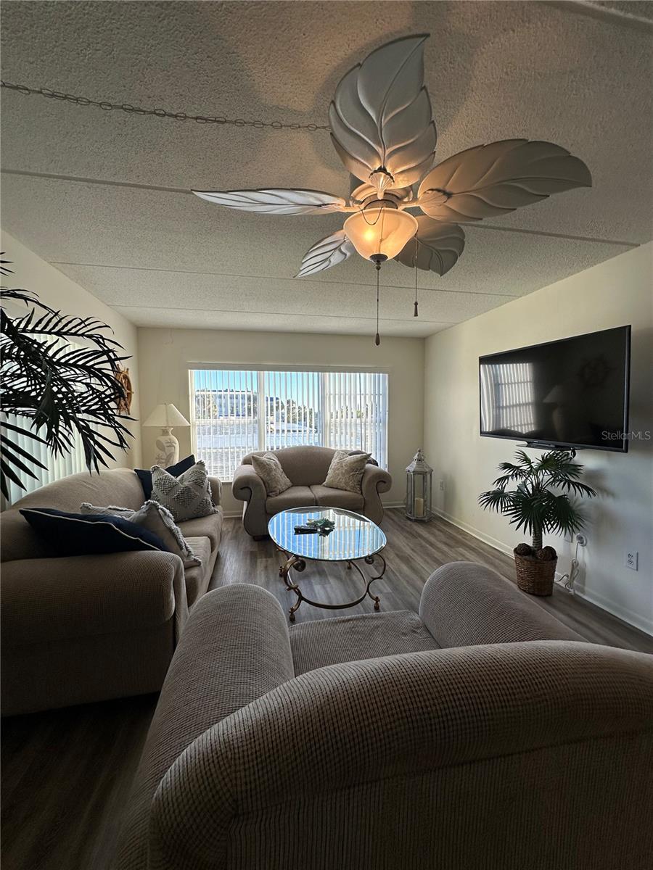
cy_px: 435
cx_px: 326
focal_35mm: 14
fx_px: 352
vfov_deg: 102.1
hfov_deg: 85.7
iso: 40
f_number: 2.2
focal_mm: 2.22
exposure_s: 1/157
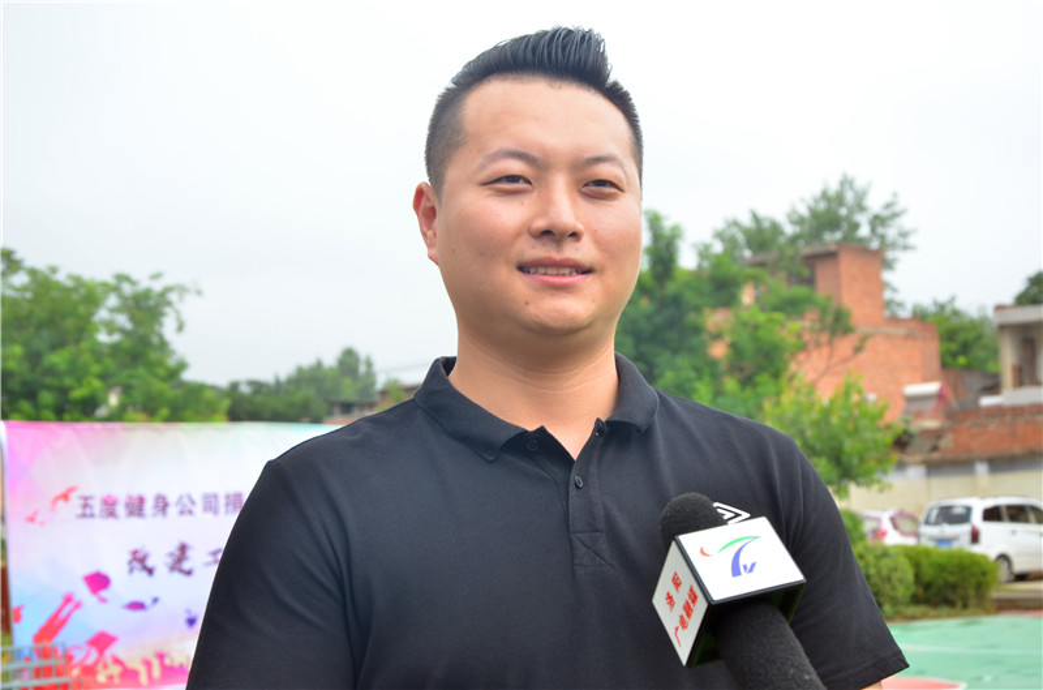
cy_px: 345
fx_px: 2167
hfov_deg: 27.1
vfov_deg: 18.1
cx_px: 522
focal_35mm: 75
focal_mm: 50
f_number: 7.1
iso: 200
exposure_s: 1/200
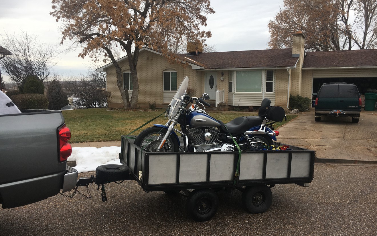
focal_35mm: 31
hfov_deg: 61.2
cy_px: 129
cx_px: 190
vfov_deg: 40.6
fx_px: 318
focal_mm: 4.15
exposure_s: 1/455
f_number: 2.2
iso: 25
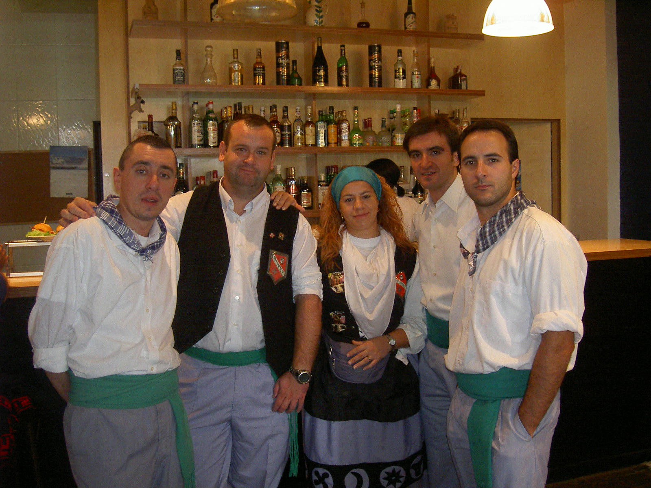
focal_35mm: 39
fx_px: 733
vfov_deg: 36.8
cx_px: 326
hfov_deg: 47.9
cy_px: 244
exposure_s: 1/59.5
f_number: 2.8
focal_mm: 8
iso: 100
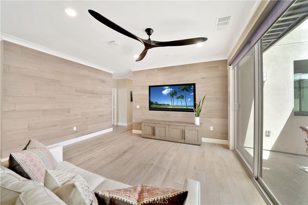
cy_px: 102
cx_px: 154
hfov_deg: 112.6
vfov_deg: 90.0
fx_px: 103
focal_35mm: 12
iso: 400
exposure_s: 1/30
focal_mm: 12
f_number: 5.6
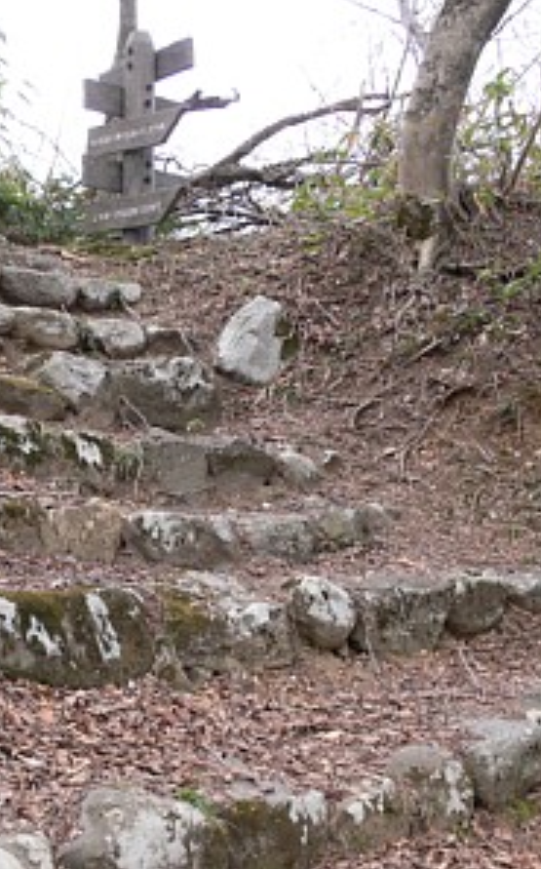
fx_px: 1182
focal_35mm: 50
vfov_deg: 40.3
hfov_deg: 25.4
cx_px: 123
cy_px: 433
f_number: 4
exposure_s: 1/50
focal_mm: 7.4
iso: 80
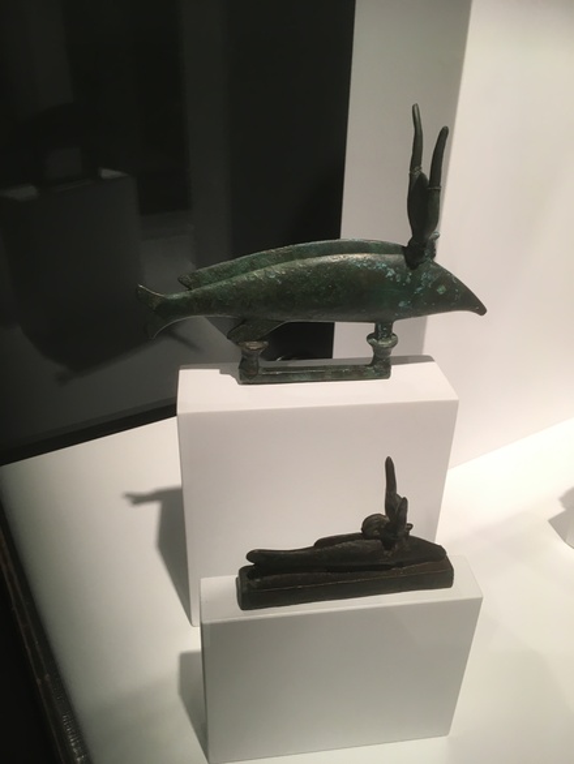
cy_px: 382
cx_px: 287
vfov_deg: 61.6
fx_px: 641
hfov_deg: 48.3
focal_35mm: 29
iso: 64
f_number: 2.2
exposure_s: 1/33
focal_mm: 4.15
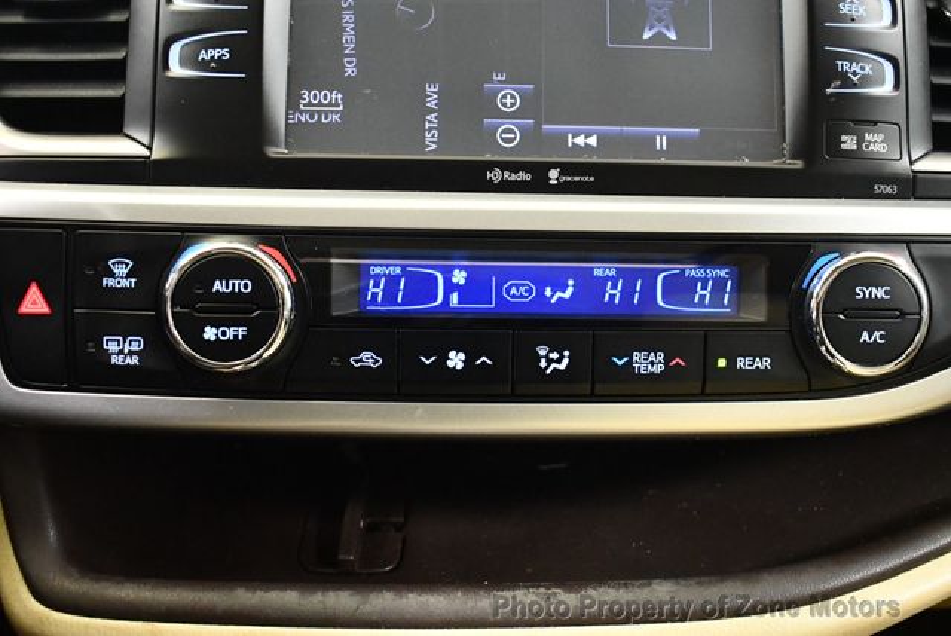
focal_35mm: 36
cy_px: 318
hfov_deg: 53.1
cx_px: 476
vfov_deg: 36.9
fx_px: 952
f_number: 3.5
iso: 4500
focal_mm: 18
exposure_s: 1/60
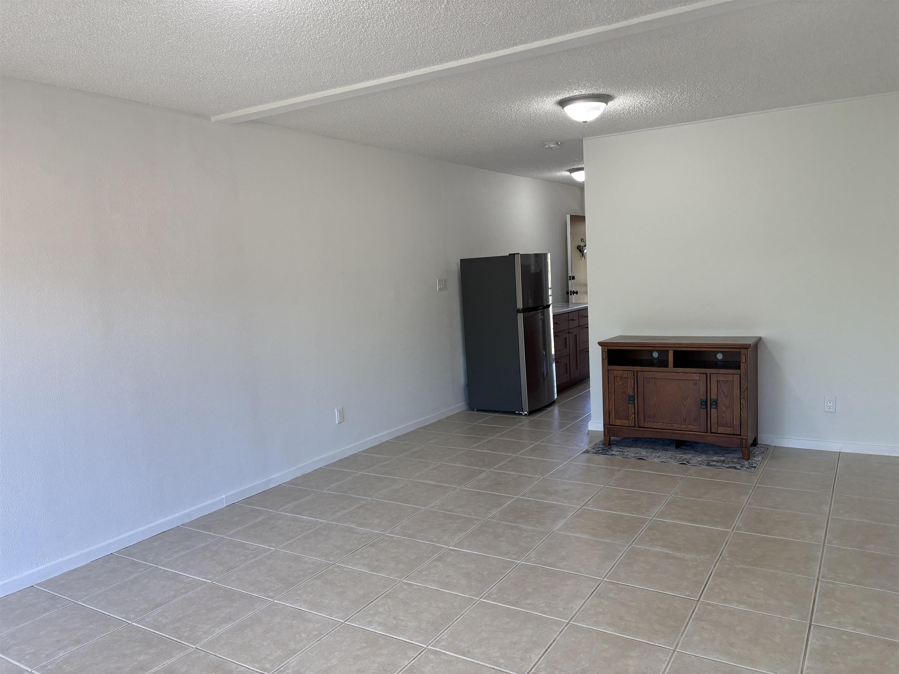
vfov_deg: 53.1
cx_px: 450
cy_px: 337
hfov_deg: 67.3
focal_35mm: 26
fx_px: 675
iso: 100
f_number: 1.6
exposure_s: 1/139
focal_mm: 5.96
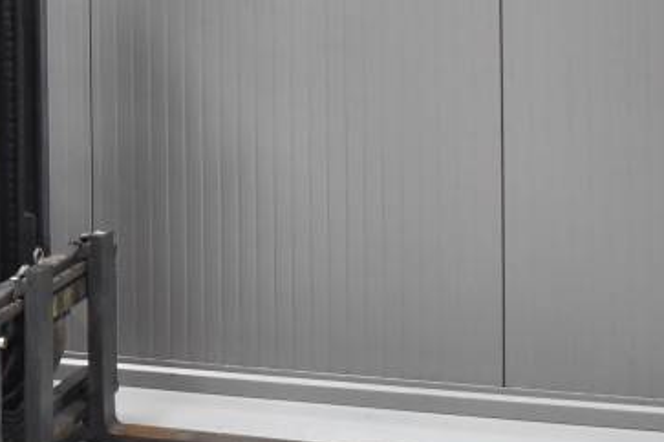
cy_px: -146
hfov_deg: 17.5
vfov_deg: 12.2
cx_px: -210
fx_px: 2010
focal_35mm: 109
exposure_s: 1/60
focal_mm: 22
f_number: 3.8
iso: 1600
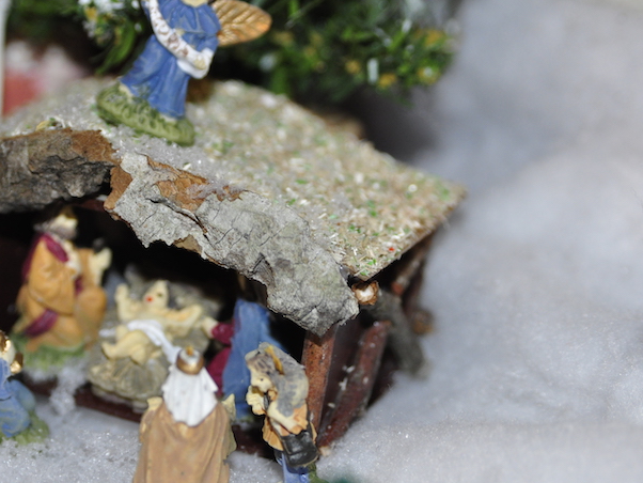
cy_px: 242
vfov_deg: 9.1
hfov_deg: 12.1
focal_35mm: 163
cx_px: 241
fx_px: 3022
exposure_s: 1/200
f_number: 5.6
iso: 800
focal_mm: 85
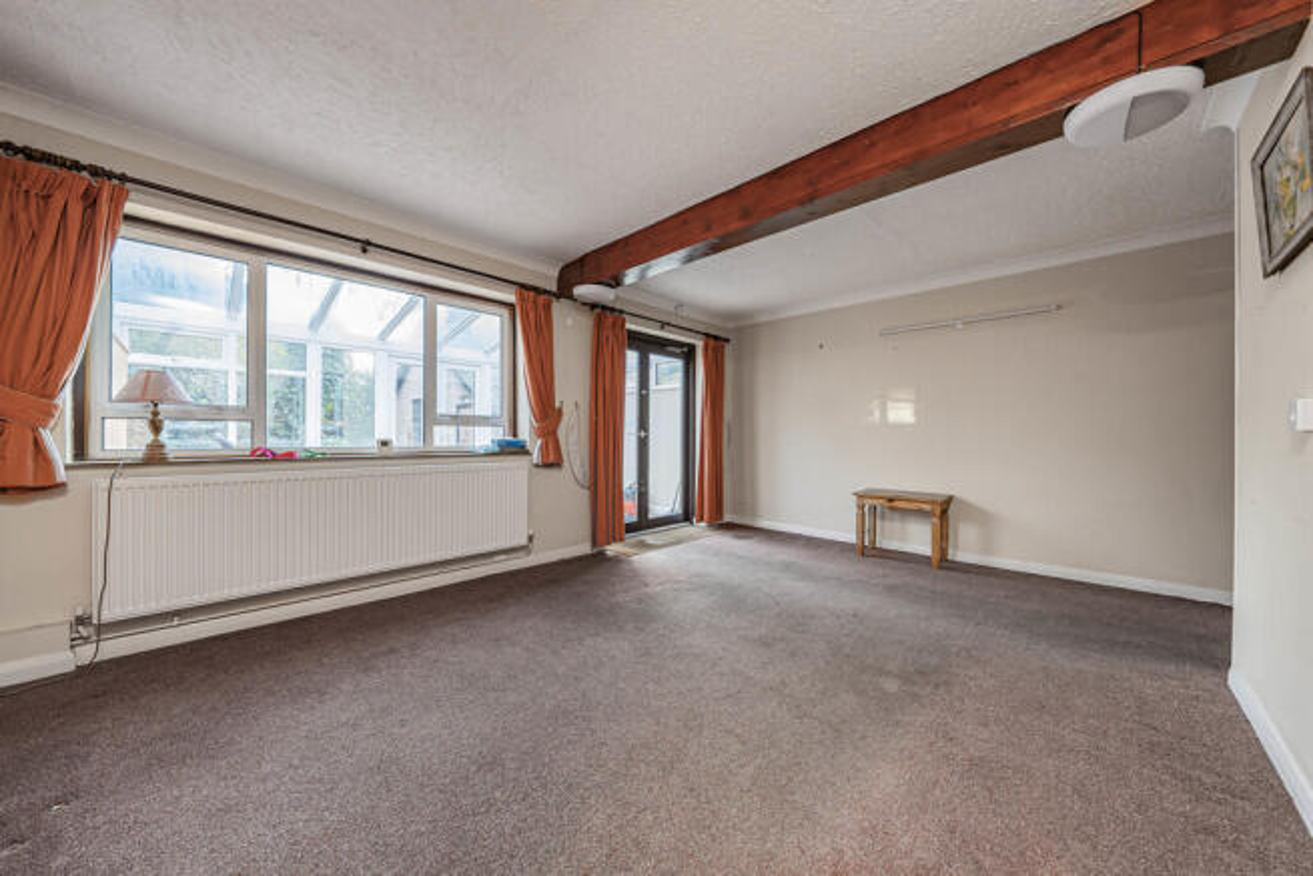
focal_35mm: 12
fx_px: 438
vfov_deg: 90.0
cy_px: 438
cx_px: 656
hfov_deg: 112.6
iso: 320
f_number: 9
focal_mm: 12
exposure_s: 1/1.67
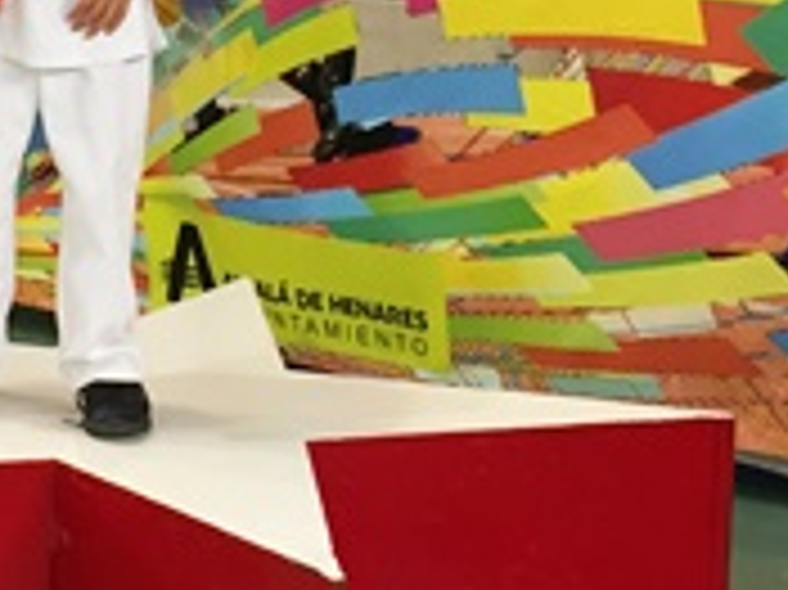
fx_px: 2411
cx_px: 104
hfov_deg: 18.3
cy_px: 54
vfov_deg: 13.8
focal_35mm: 106
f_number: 2.2
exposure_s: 1/33
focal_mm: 4.15
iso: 80
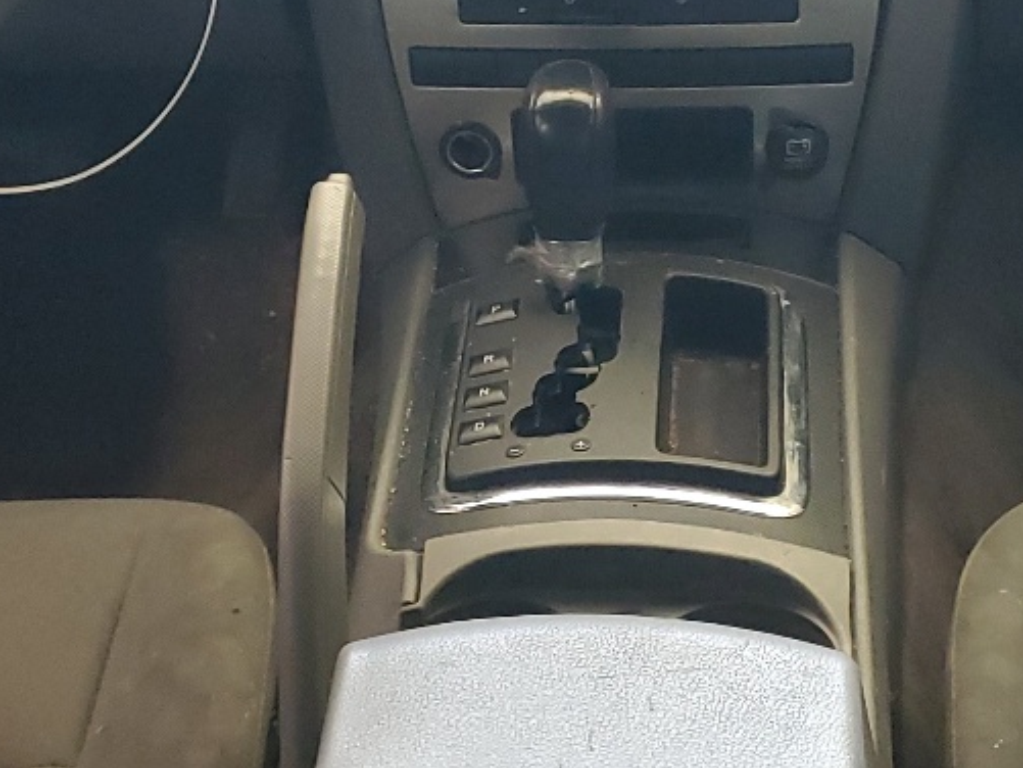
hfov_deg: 23.5
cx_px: 660
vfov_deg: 17.8
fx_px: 2453
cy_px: 429
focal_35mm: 83
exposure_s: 1/60.2
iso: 321
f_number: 1.5
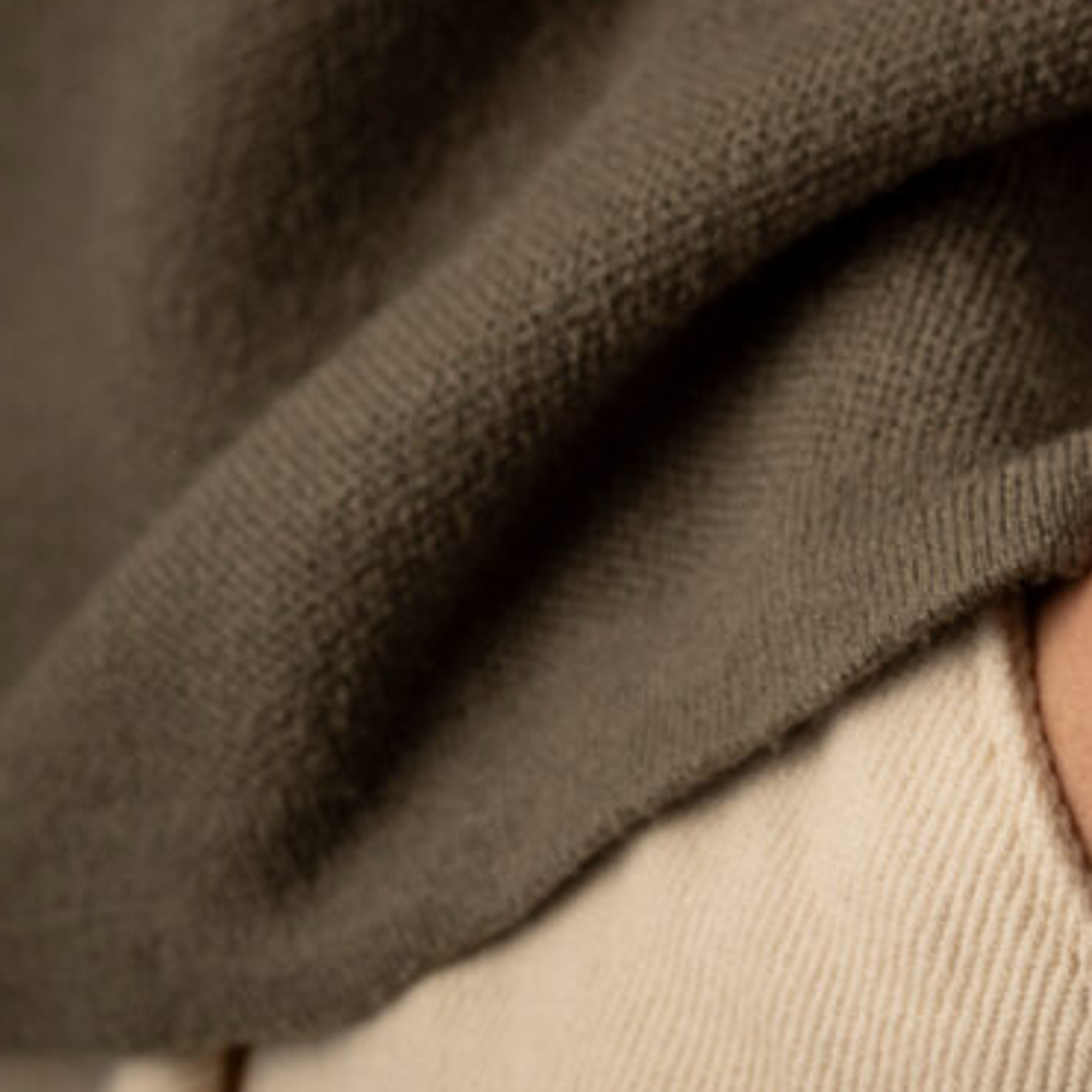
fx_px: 7531
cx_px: 1401
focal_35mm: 211
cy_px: 514
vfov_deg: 8.3
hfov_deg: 8.2
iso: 50
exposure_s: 1/100
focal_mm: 90
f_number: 9
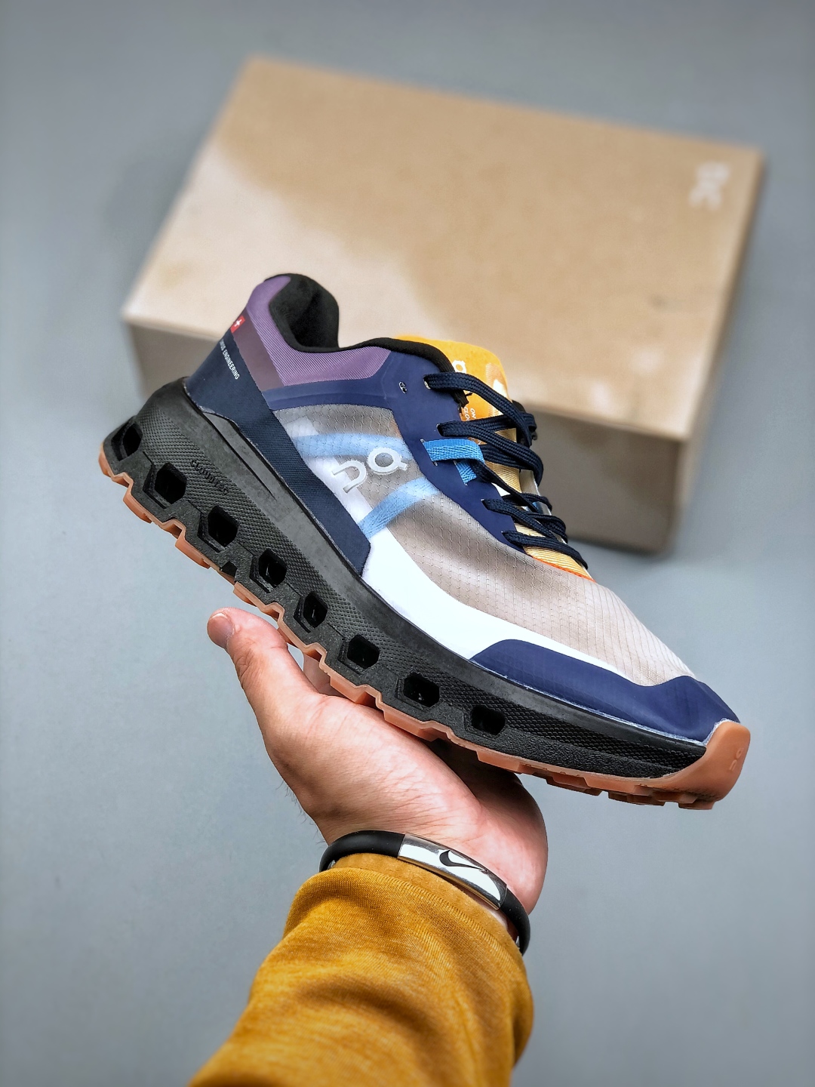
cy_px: 544
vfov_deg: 33.8
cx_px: 408
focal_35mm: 57
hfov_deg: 25.7
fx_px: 1789
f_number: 2.8
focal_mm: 6.6
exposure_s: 1/33
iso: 20
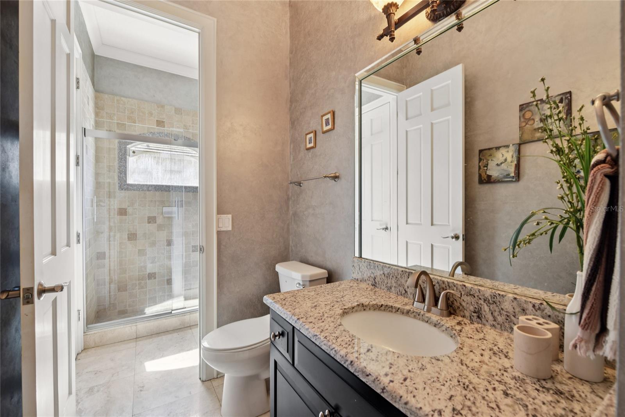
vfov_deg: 77.3
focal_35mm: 15
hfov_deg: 100.4
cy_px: 208
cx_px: 312
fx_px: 260
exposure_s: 1/10
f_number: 8
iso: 400
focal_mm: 15
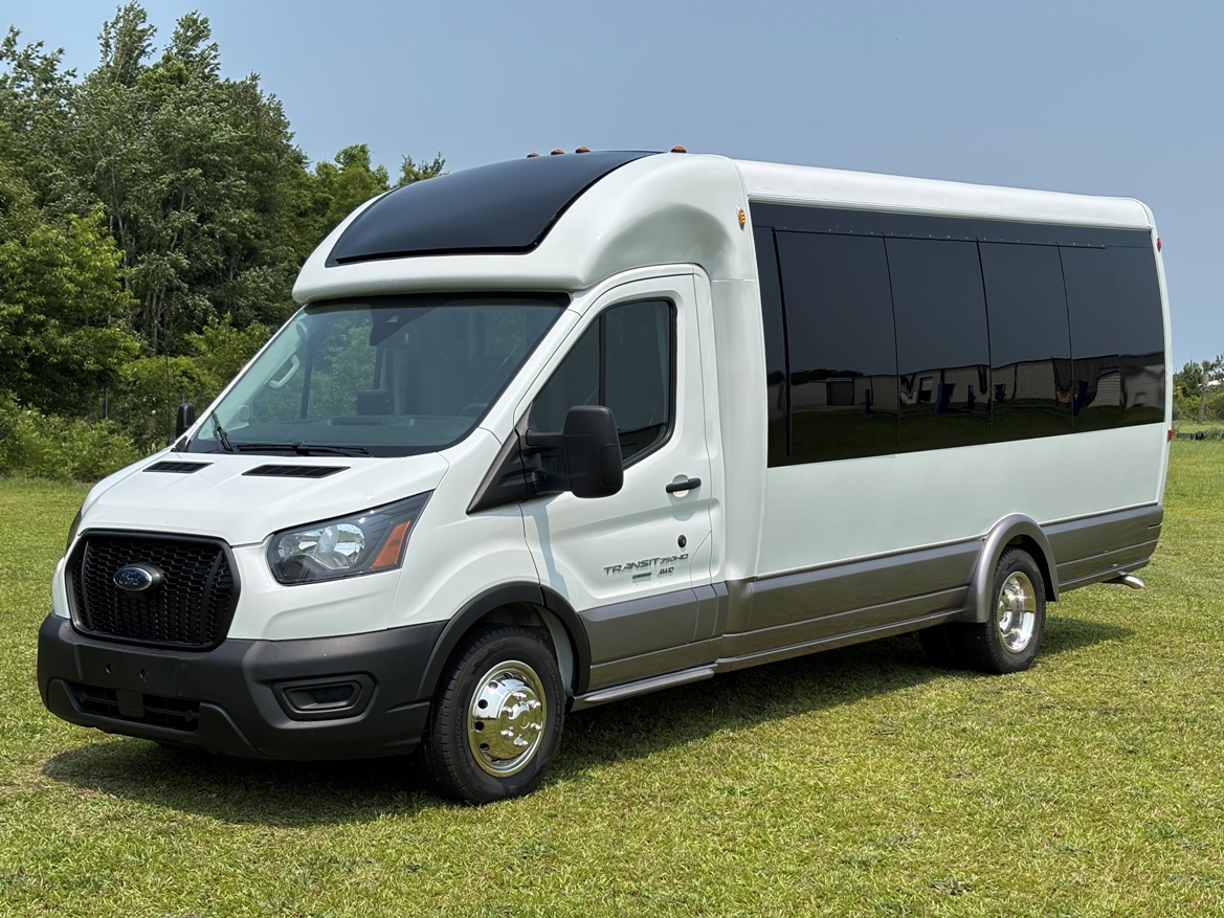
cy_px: 459
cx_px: 612
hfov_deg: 36.8
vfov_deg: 28.0
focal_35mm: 52
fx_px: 1839
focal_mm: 5.96
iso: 40
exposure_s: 1/3788
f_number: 1.6
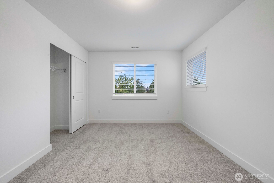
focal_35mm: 13
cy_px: 92
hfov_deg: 108.3
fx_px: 99
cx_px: 137
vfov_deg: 85.5
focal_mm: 13
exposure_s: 1/60
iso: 160
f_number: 11
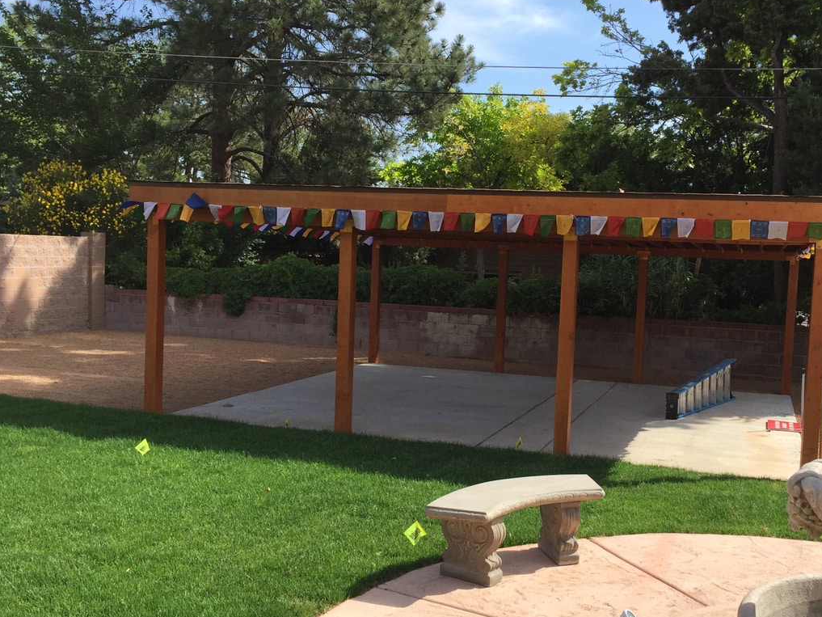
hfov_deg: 48.6
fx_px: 902
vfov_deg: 37.7
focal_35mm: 38
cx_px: 498
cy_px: 328
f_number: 2.2
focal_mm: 4.15
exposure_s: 1/1199
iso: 32
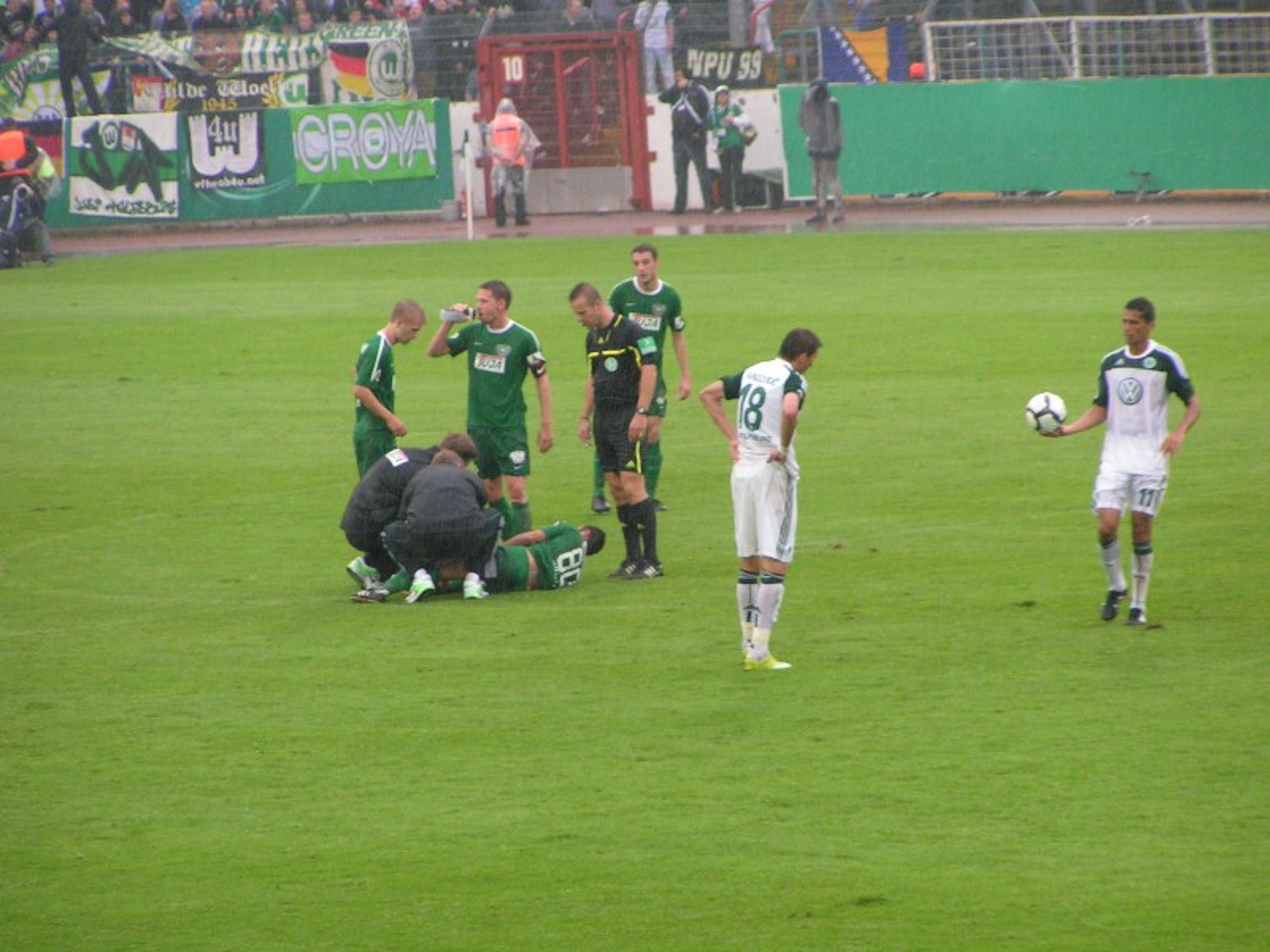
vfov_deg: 5.3
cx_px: 635
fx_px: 10383
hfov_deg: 7.0
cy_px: 476
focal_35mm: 283
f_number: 3.5
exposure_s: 1/100
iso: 200
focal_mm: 43.3
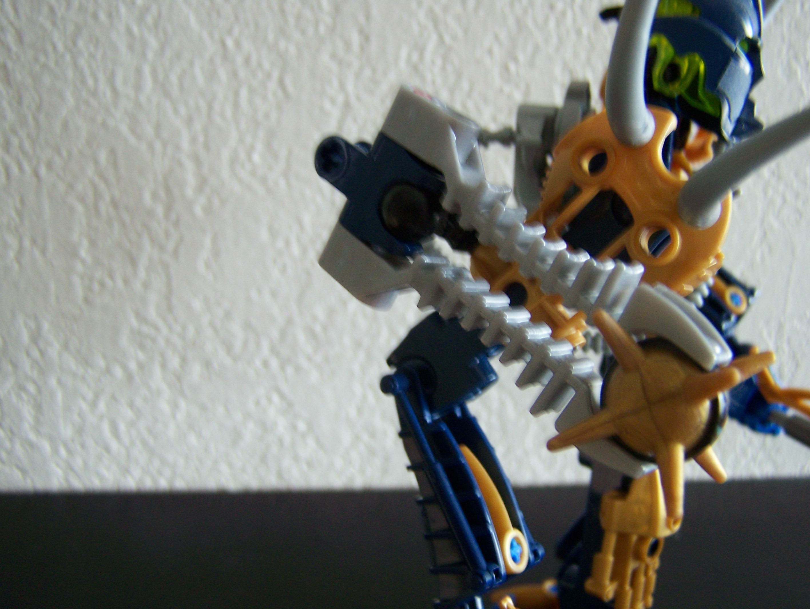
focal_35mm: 38
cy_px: 304
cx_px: 405
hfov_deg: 48.9
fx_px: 890
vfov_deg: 37.8
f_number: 2.8
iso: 160
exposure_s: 1/15
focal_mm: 6.3
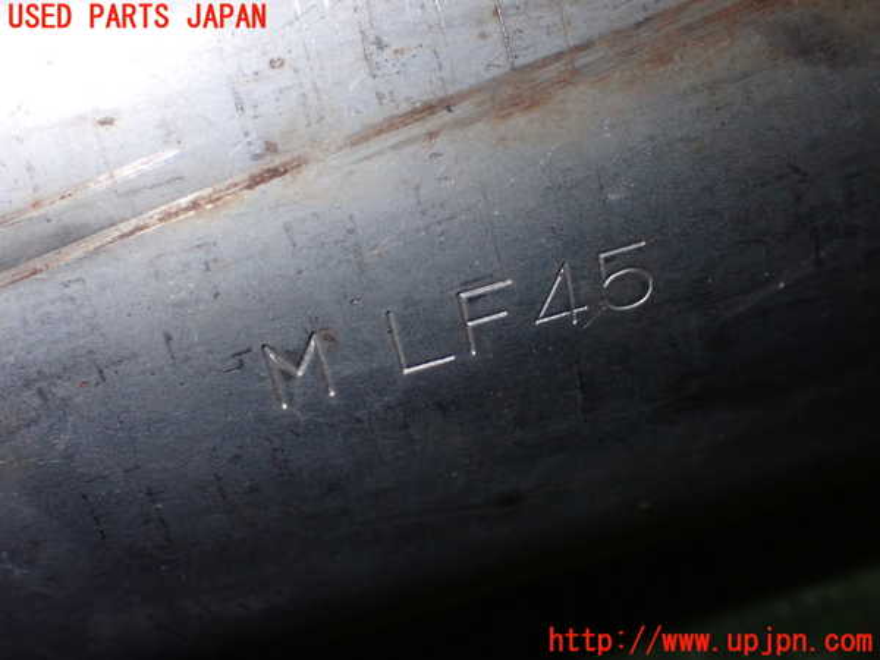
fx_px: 1271
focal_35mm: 50
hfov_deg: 38.2
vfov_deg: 29.1
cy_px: 330
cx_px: 440
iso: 800
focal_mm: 9.01
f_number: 9
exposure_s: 1/50
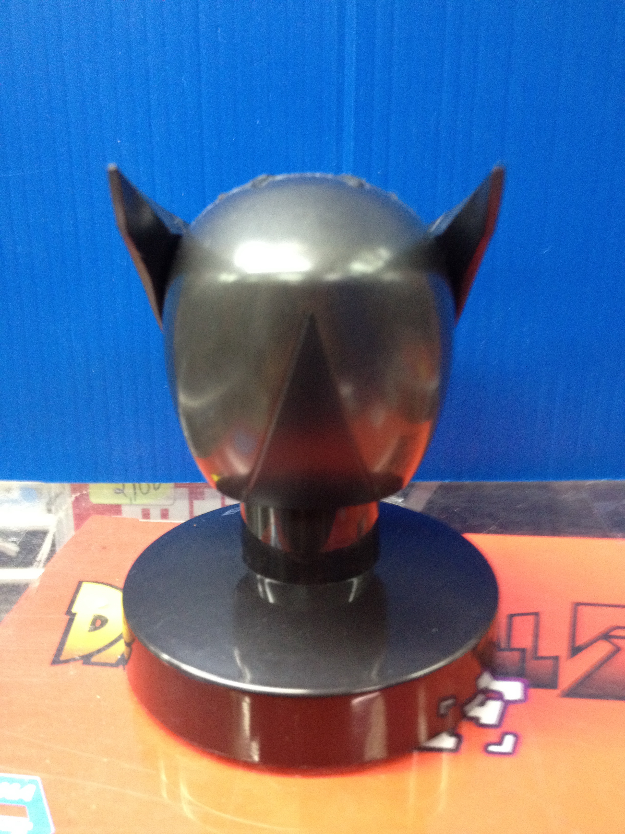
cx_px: 312
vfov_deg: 52.6
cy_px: 417
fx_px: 843
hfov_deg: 40.7
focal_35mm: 35
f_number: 2.4
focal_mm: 4.28
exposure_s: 1/20
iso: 250
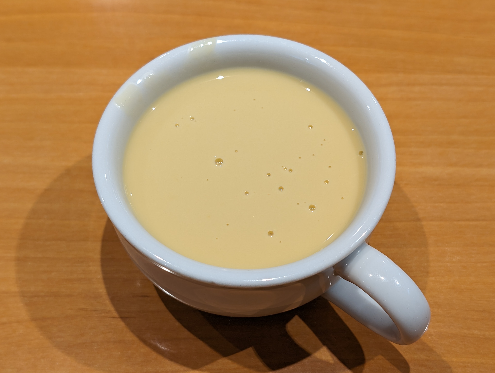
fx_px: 702
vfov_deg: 29.7
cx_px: 248
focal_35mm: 49
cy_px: 186
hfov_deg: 38.9
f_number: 1.68
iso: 38
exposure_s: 1/60
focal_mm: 6.9
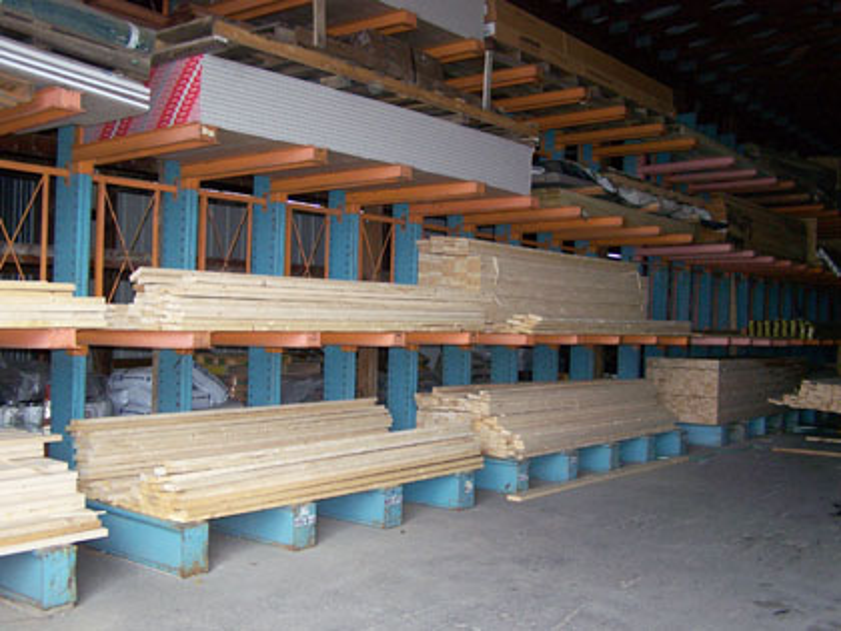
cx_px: 420
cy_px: 316
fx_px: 923
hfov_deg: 49.0
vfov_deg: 37.7
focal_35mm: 38
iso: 160
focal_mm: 6.3
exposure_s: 1/60
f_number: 2.8
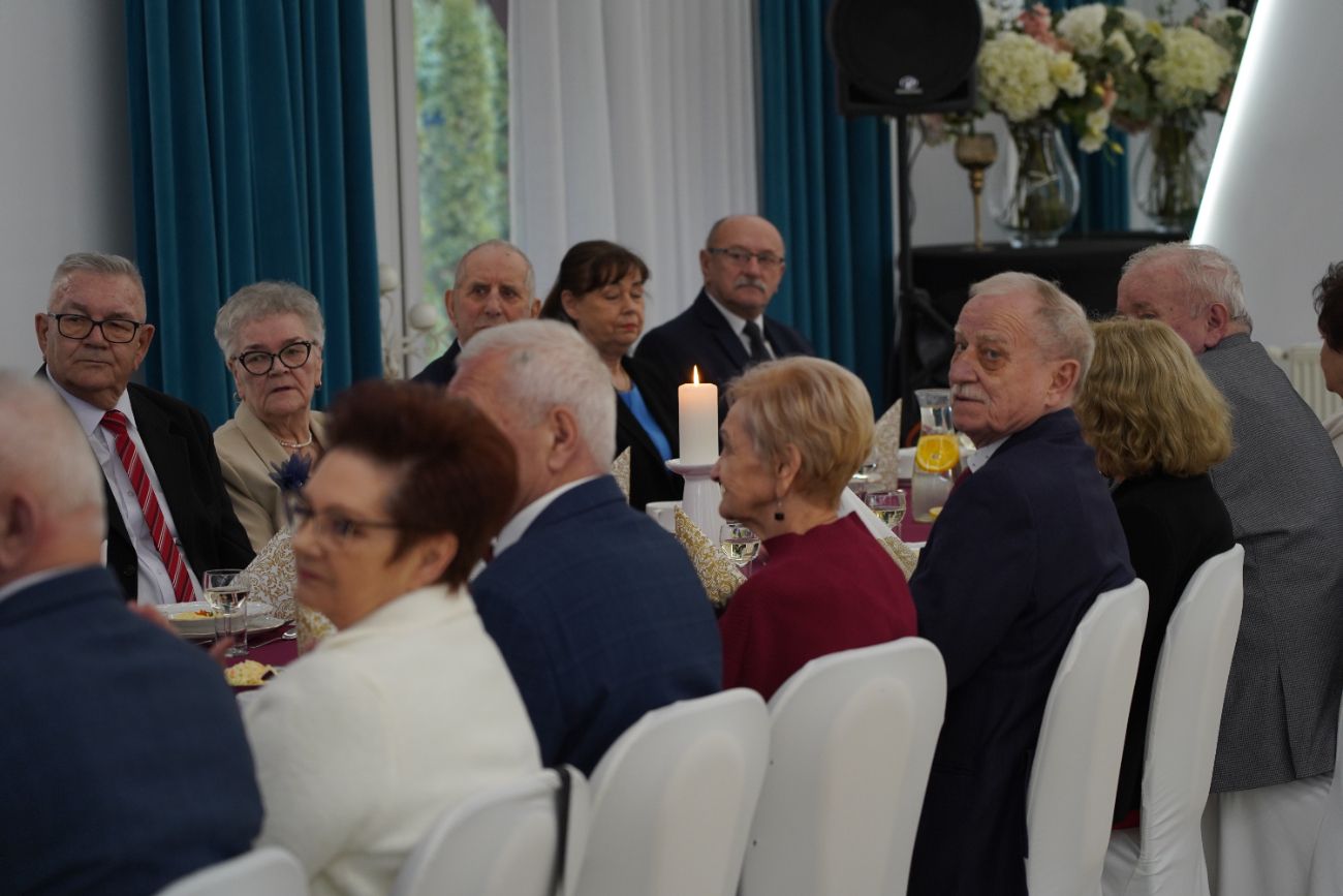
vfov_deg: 13.0
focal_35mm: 105
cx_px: 672
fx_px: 3917
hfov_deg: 19.5
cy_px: 448
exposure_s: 1/125
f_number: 4
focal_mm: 105
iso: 1000
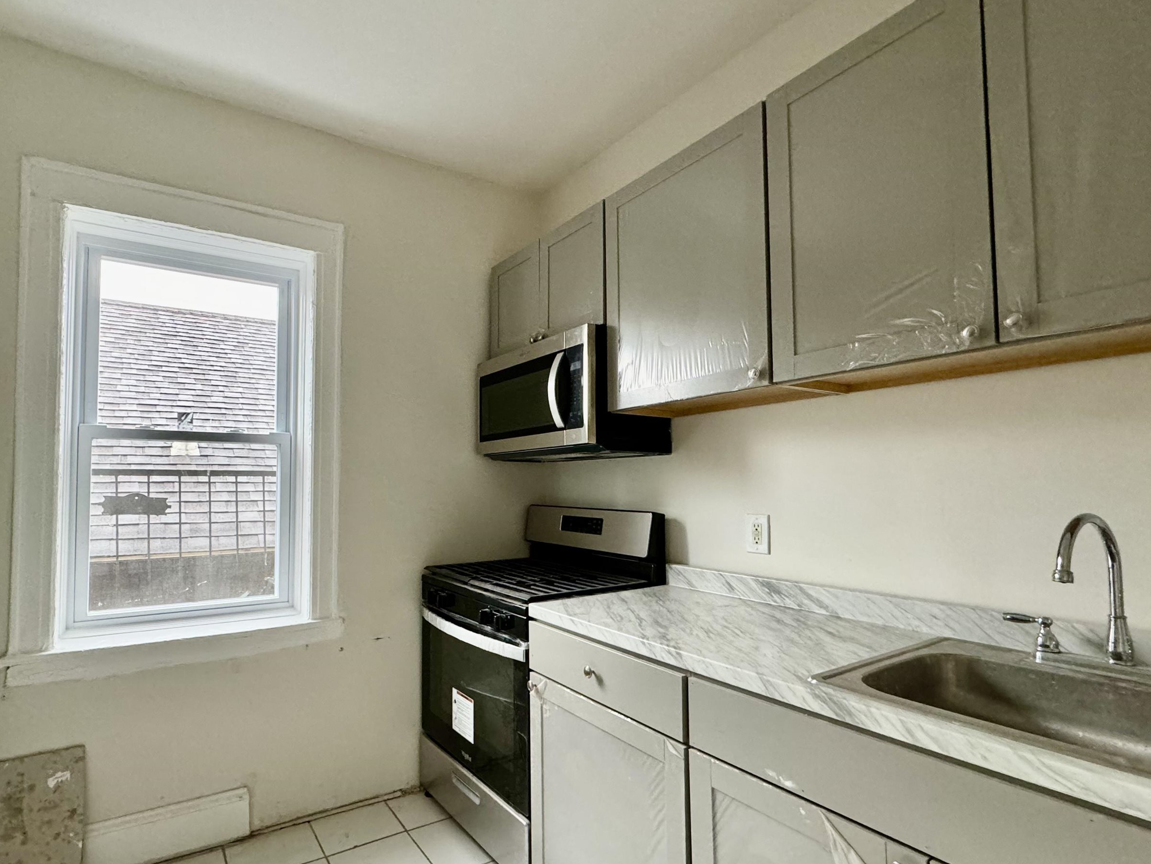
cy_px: 466
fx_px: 599
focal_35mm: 18
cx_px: 476
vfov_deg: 71.5
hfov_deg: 86.9
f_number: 2.2
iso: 320
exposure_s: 1/79
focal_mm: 2.22
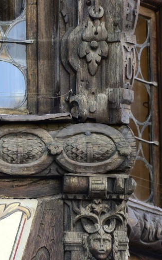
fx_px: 4511
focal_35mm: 639
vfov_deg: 3.3
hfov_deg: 2.1
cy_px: -99
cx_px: 41
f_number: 6.3
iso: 400
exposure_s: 1/200
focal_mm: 200
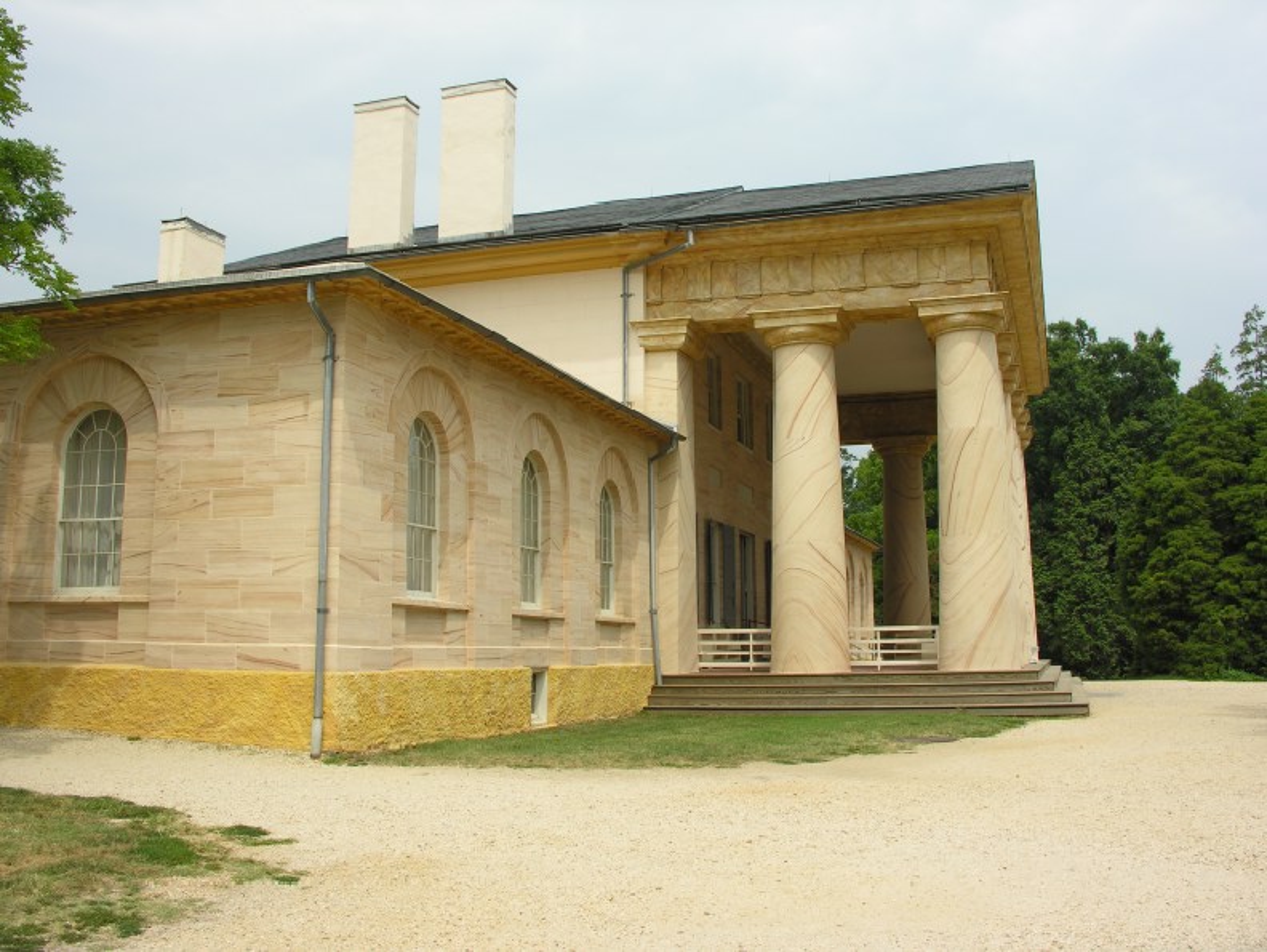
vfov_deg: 40.7
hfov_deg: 52.6
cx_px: 634
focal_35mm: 35
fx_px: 1282
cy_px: 476
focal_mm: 8.9
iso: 50
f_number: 6.3
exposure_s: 1/243
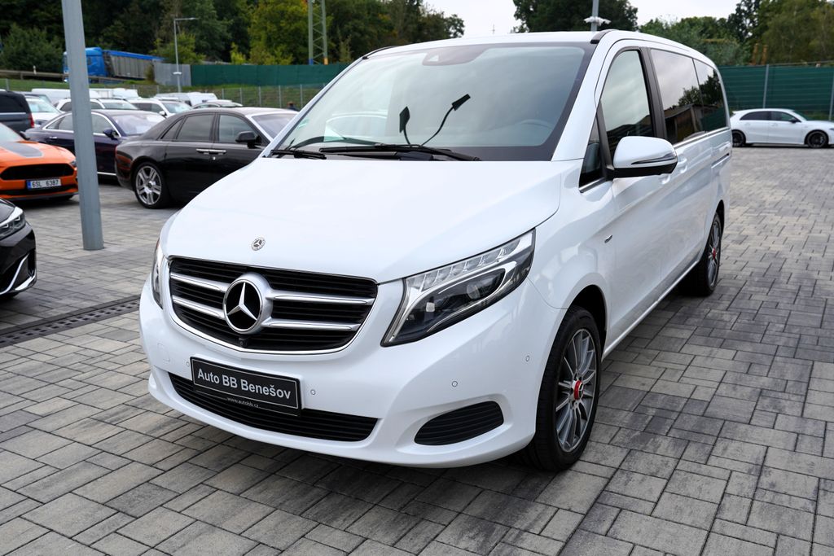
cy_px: 278
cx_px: 417
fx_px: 718
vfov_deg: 42.3
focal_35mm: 31
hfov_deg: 60.3
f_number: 6.3
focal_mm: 31
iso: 100
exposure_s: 1/200
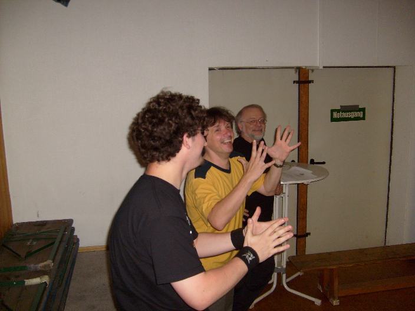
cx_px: 208
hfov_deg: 52.6
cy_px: 156
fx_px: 420
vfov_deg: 40.7
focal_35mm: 35
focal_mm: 5.8
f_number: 2.8
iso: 100
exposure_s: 1/45
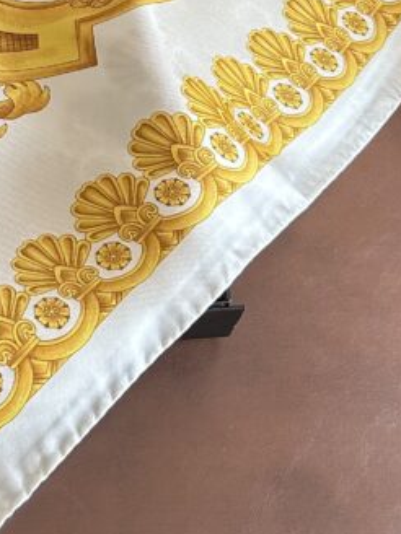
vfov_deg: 23.4
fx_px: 1158
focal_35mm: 75
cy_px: -132
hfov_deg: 18.1
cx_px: -142
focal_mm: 6.86
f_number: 1.78
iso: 250
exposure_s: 1/100
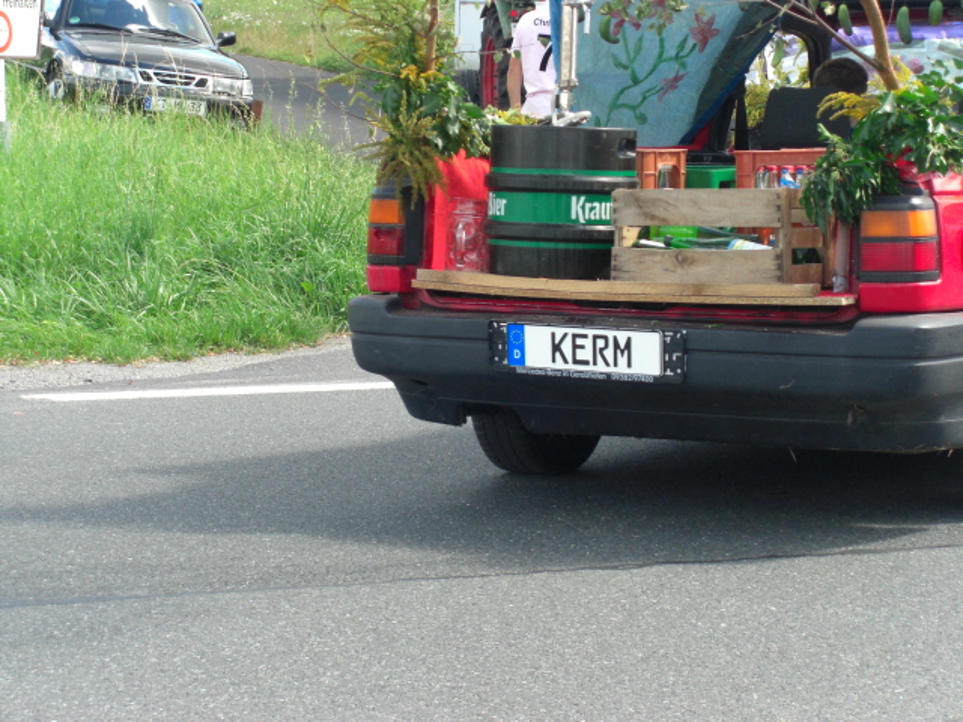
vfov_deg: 13.0
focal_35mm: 114
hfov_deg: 17.3
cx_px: 482
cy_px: 361
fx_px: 3171
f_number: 5.1
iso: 200
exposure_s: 1/200
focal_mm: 23.7
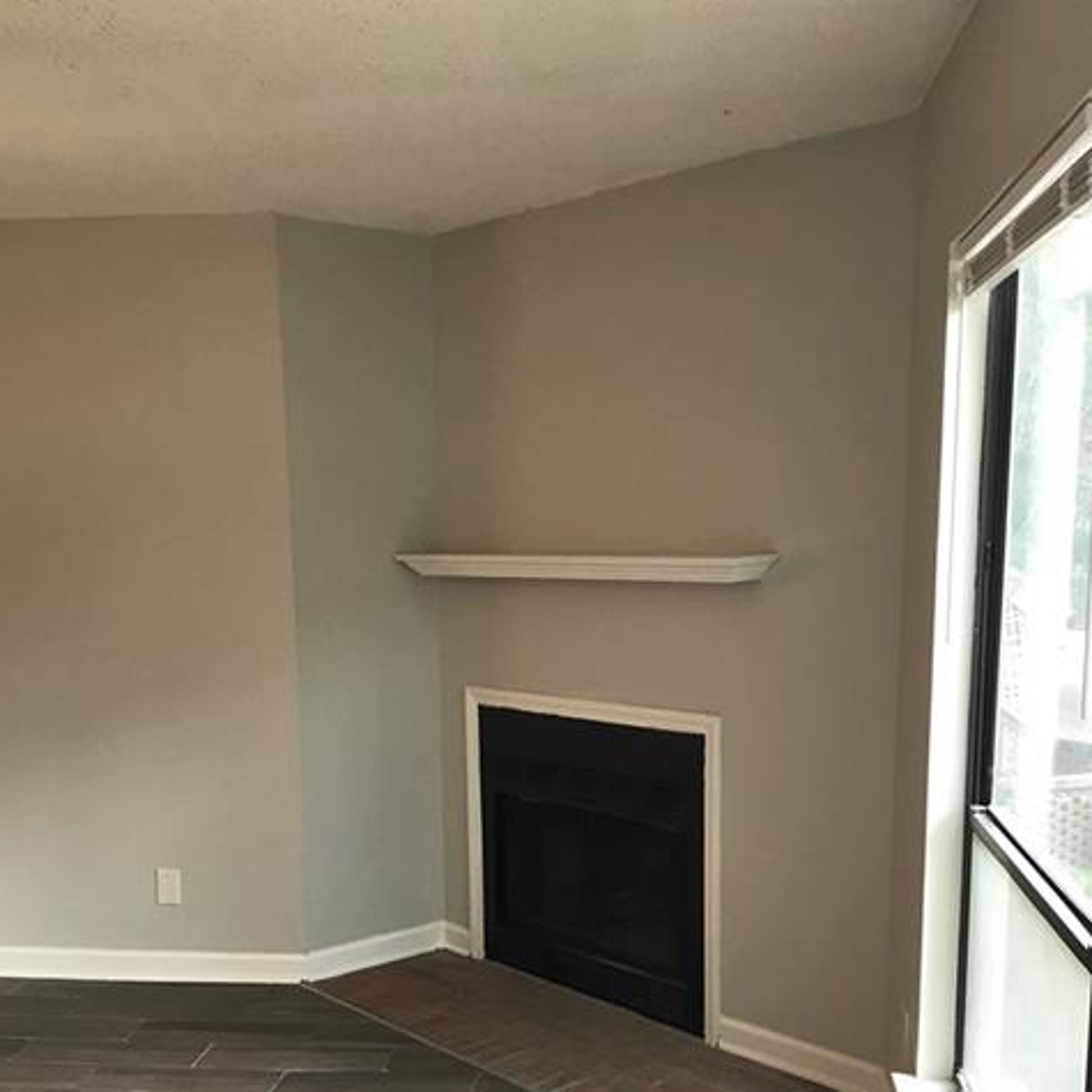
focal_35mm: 40
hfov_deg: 41.9
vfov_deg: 41.1
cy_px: 756
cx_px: 559
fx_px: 1428
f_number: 1.8
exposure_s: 1/30
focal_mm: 3.99
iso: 25
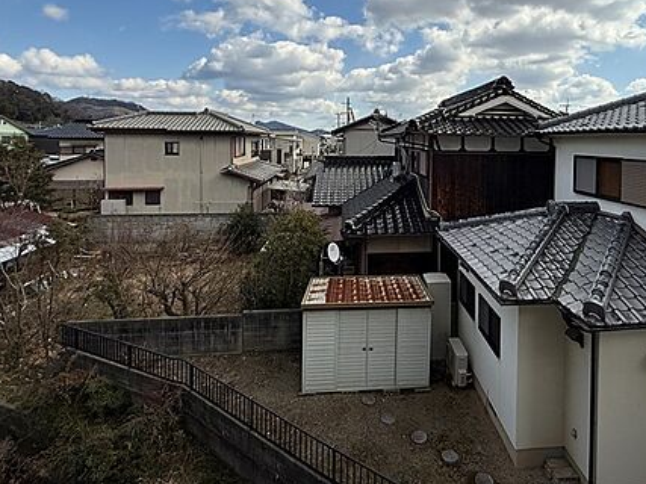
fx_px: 392
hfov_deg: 77.8
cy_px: 150
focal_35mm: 21
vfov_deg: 61.4
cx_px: 398
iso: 50
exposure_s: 1/2237
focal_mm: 2.22
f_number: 2.2
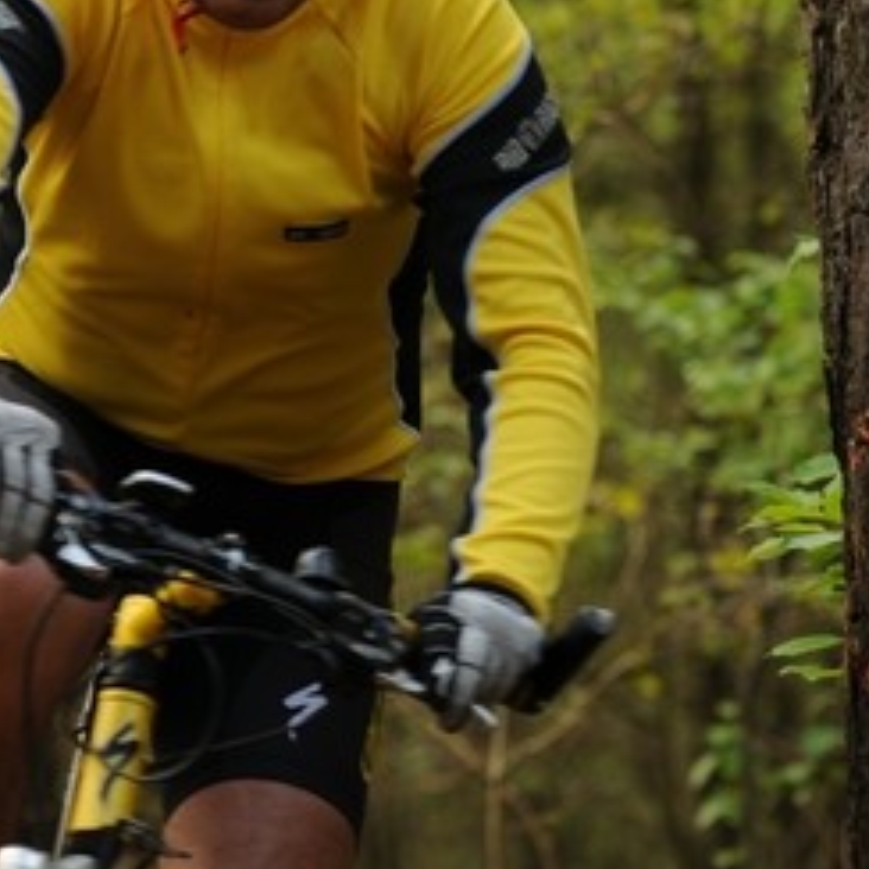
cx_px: 292
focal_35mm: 407
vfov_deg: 4.3
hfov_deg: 4.3
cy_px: 388
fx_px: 11560
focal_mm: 130
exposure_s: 1/125
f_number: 3.5
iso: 200
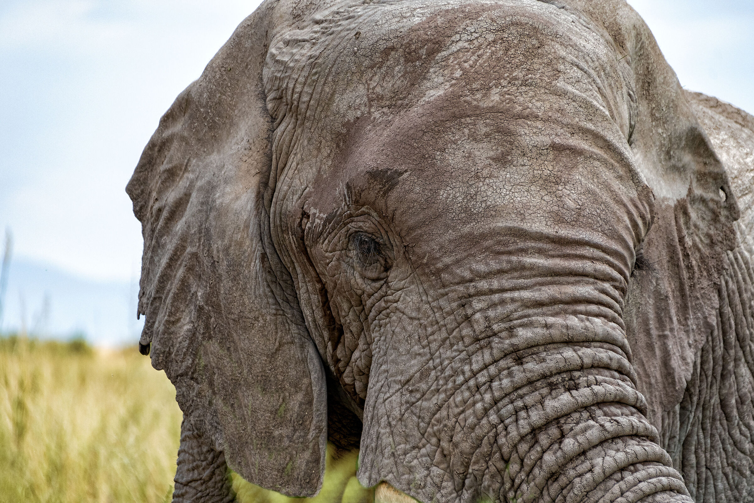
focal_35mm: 450
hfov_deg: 4.6
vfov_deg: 3.1
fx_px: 9424
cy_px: 252
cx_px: 377
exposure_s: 1/1250
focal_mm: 300
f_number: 7.1
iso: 640
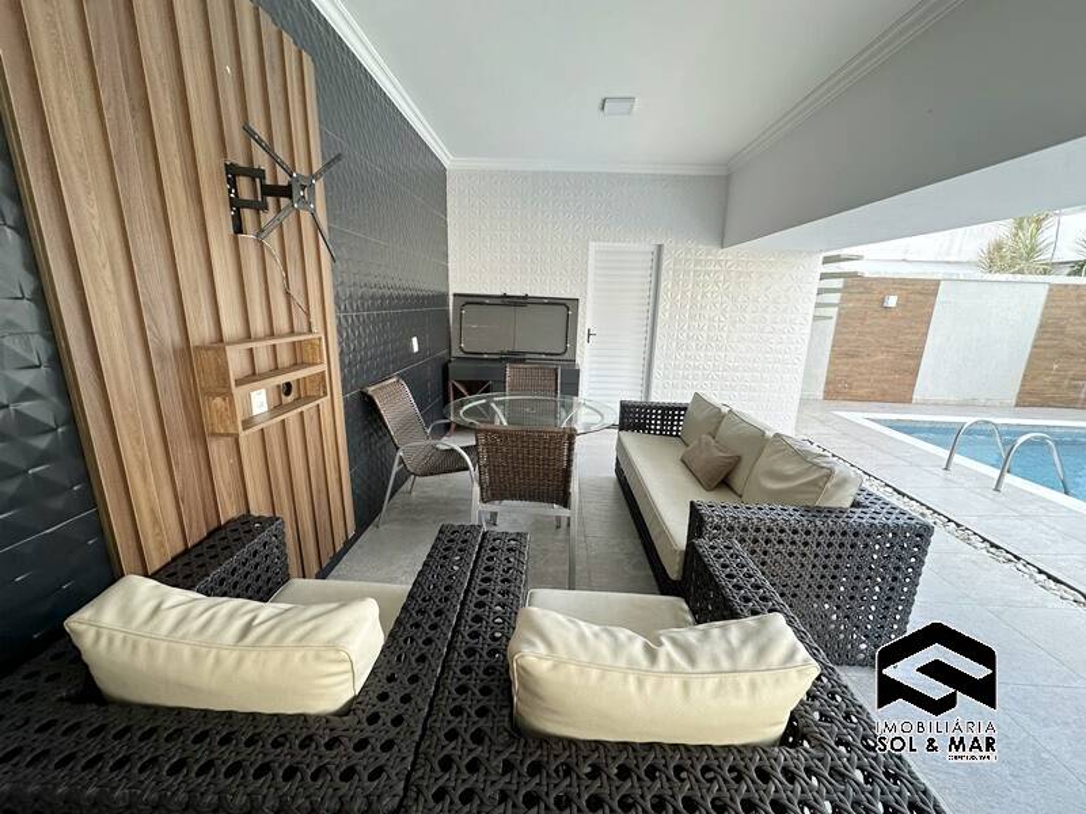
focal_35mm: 14
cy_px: 407
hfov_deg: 102.1
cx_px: 543
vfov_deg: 85.7
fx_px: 439
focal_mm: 2.22
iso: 64
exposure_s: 1/99
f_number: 2.2
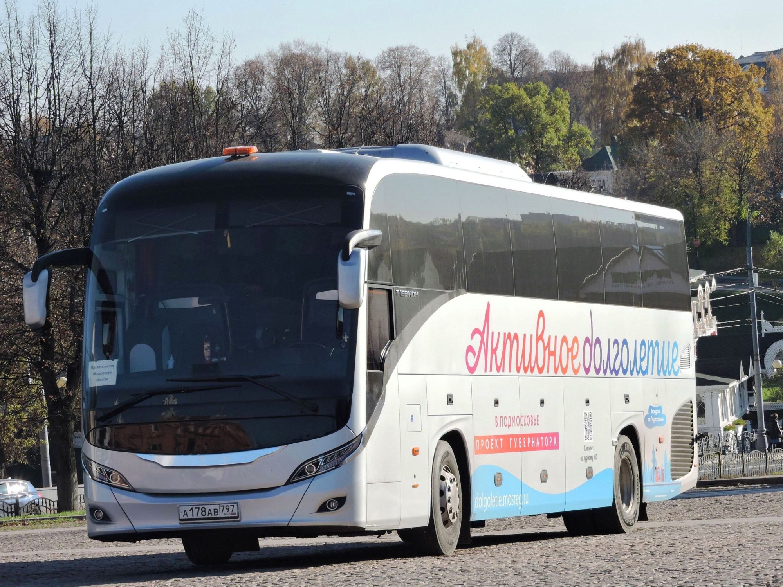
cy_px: 294
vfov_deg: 9.9
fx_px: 3393
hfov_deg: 13.2
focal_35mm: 150
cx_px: 392
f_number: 5.2
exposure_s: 1/400
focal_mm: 26.9
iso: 100
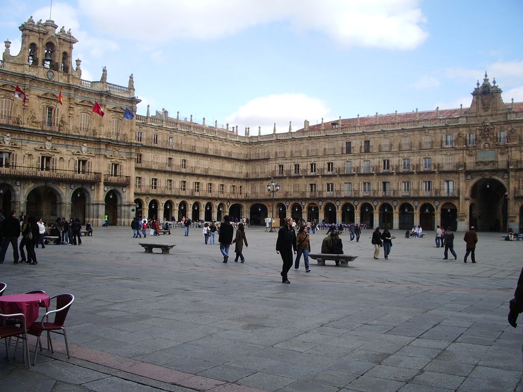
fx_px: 529
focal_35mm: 35
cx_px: 262
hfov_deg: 52.6
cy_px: 196
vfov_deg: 40.7
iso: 50
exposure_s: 1/200
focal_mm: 5.8
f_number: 4.3
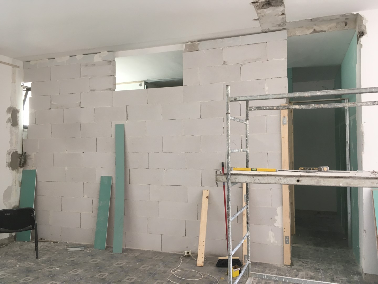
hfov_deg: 61.7
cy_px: 142
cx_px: 189
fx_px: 317
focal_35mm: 29
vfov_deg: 48.2
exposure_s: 1/33
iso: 100
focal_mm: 4.15
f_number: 2.2
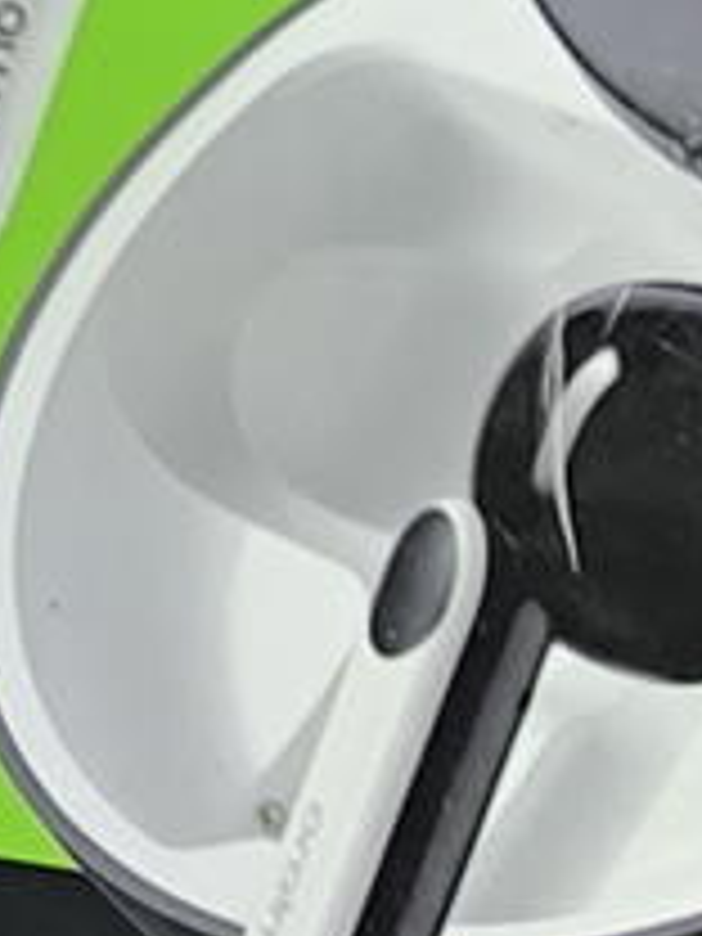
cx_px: 630
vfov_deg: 7.3
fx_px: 7274
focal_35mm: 269
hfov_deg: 5.5
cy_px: -101
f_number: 1.65
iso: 200
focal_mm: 6.14
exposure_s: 1/100
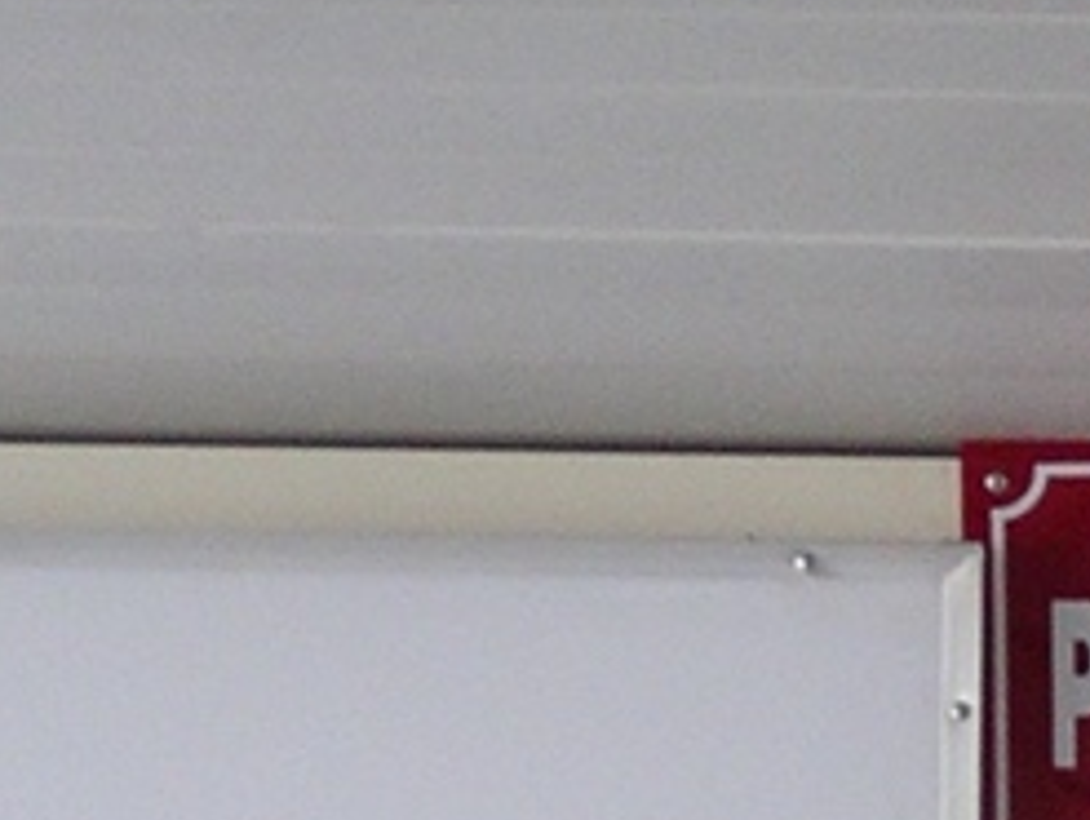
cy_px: 745
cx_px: 1865
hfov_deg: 2.7
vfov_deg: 2.0
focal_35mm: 740
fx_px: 23324
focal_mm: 23.8
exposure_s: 1/40
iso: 200
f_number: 4
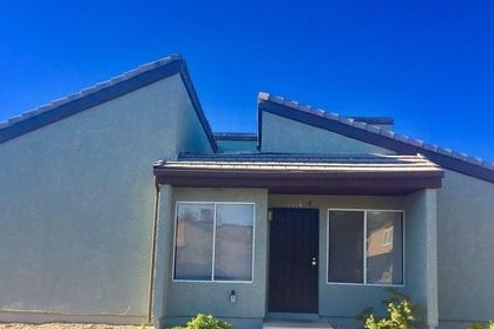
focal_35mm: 36
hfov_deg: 53.1
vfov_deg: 36.6
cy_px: 208
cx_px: 236
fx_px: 494
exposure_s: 1/860
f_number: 2.2
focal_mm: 4.15
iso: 32
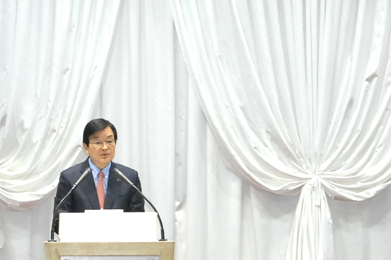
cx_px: 98
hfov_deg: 9.0
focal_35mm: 228
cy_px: 151
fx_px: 2477
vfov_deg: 6.0
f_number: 6.7
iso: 800
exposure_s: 1/60
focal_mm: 55
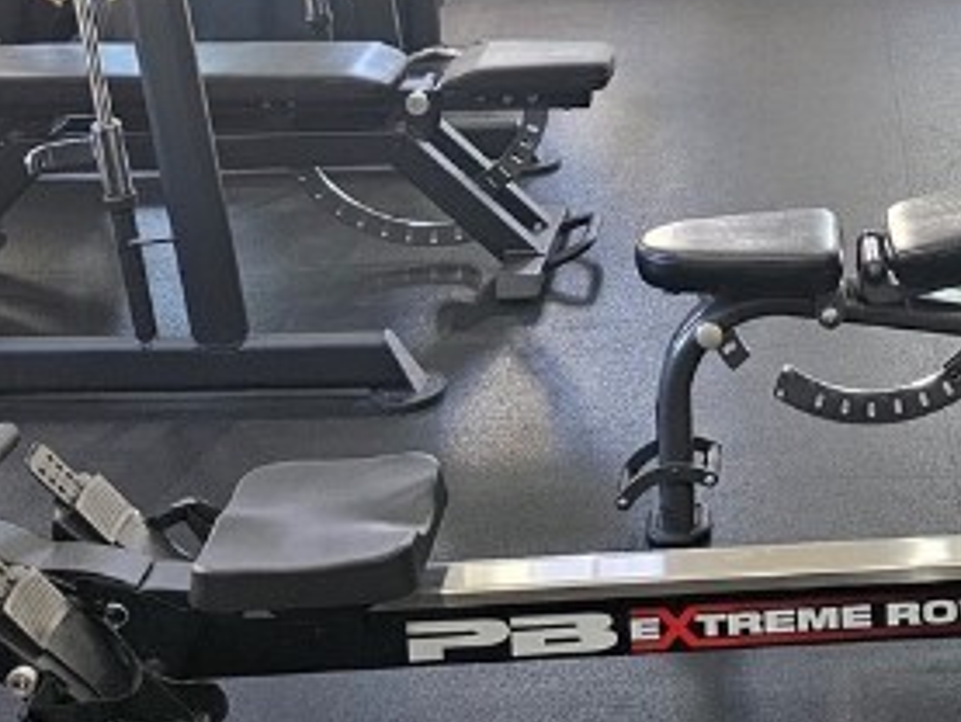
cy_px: -49
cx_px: 853
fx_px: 2361
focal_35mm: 85
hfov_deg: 22.5
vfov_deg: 16.9
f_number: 1.7
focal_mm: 6.3
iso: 500
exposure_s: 1/120
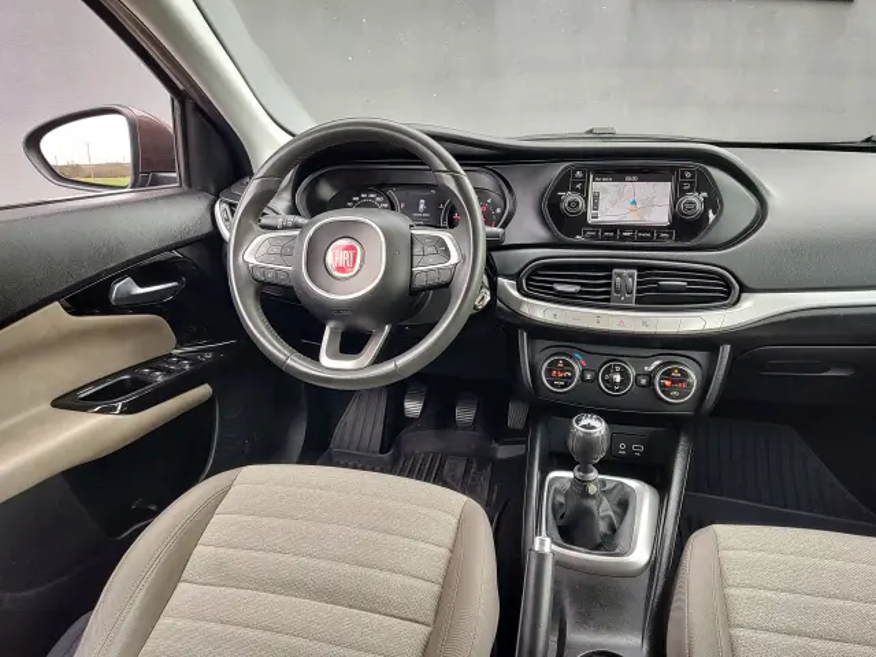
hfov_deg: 73.9
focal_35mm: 23
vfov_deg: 58.9
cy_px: 328
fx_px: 582
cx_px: 438
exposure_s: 1/110
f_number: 1.8
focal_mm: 5.56
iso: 100
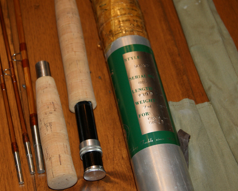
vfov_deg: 18.5
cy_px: 91
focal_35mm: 83
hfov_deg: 23.0
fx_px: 585
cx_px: 90
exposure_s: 1/60
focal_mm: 40
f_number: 5.6
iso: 400
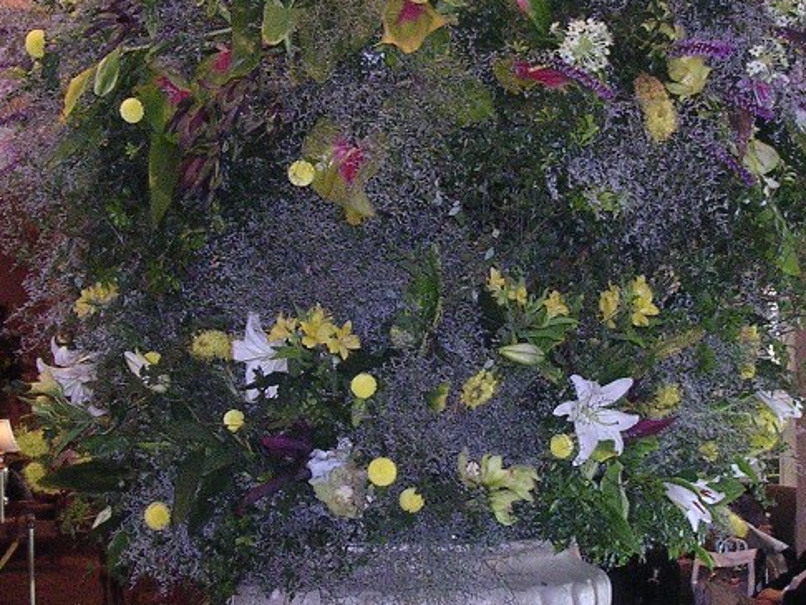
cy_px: 292
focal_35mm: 80
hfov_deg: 24.4
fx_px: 1864
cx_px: 481
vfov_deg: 18.4
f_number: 2.8
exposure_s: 1/60.1
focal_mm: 5.8
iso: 400
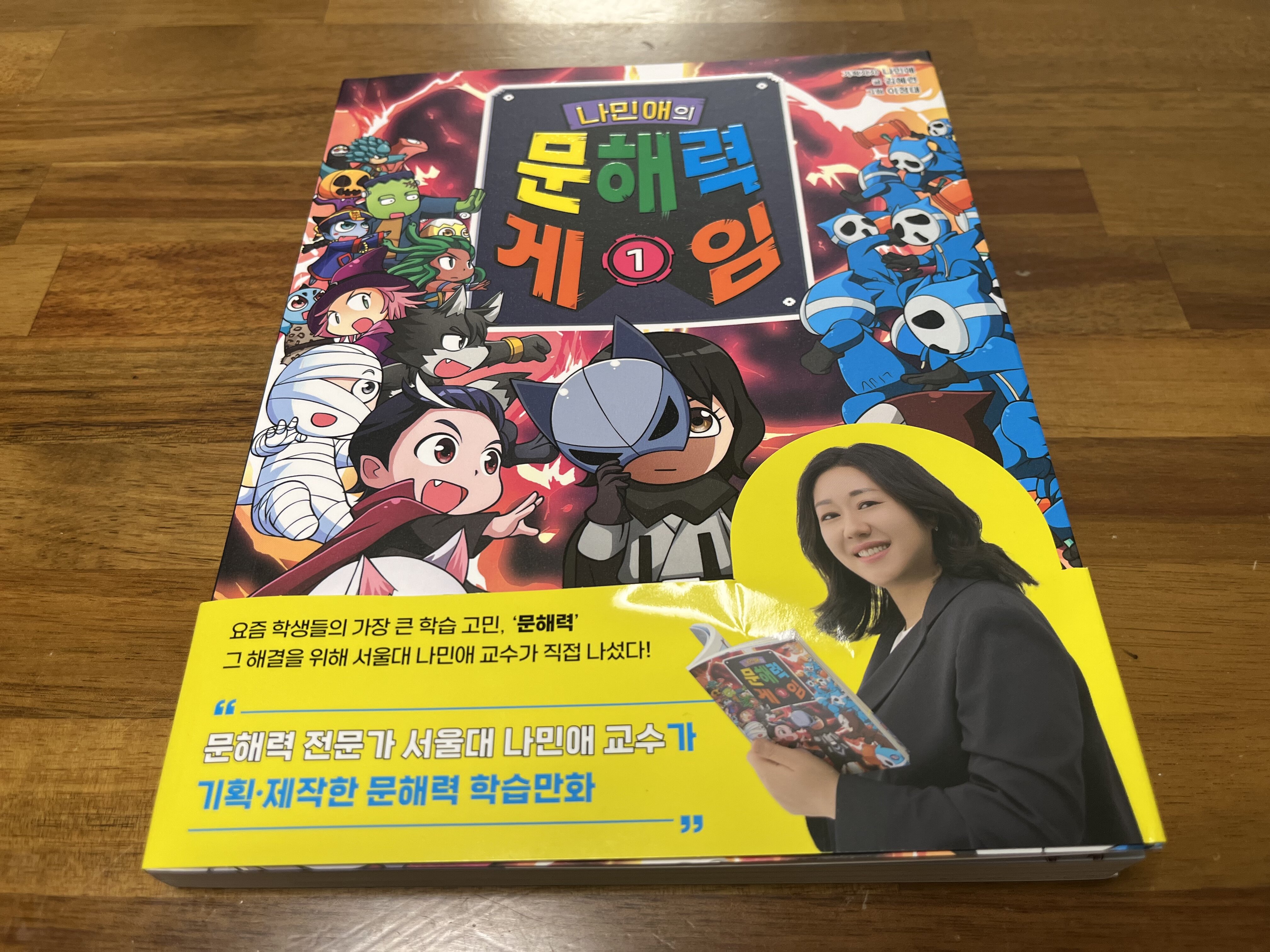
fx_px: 954
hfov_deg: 67.3
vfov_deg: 53.1
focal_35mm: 26
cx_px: 635
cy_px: 476
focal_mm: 5.1
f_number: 1.6
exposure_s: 1/120
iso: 125
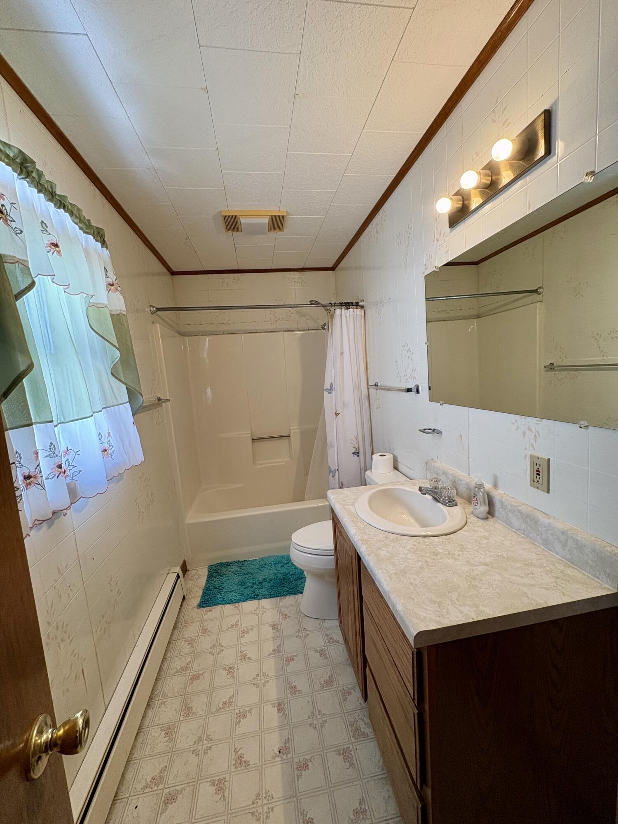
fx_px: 333
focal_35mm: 14
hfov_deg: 85.7
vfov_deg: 102.1
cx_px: 309
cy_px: 412
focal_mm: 2.22
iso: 160
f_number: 2.2
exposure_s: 1/60
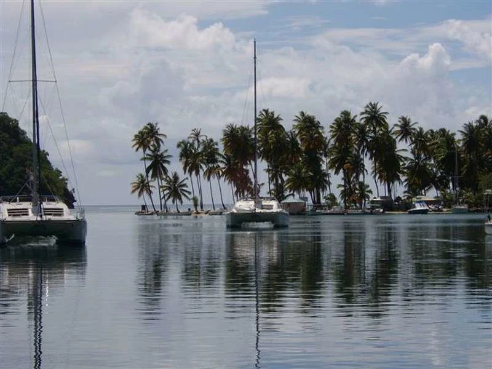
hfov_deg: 22.5
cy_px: 184
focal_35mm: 87
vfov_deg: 17.0
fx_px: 1237
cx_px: 246
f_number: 9.5
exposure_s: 1/210
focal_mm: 22.74
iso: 71
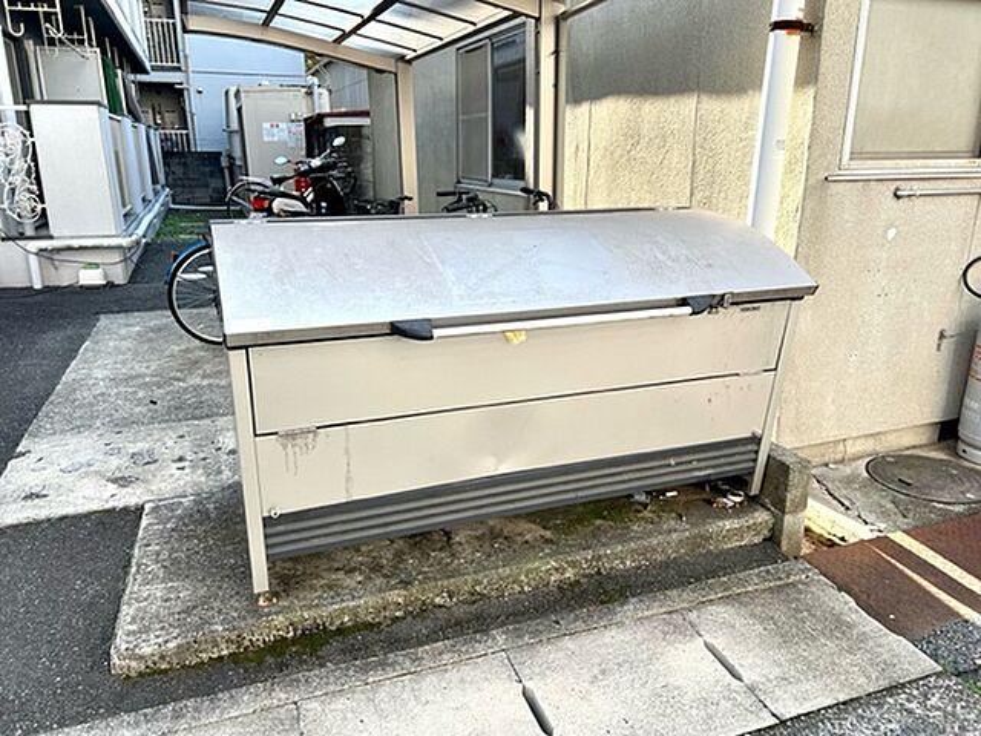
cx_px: 490
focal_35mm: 26
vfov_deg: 53.1
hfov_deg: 67.3
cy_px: 368
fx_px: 737
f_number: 1.5
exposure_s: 1/758
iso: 50
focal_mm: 5.7
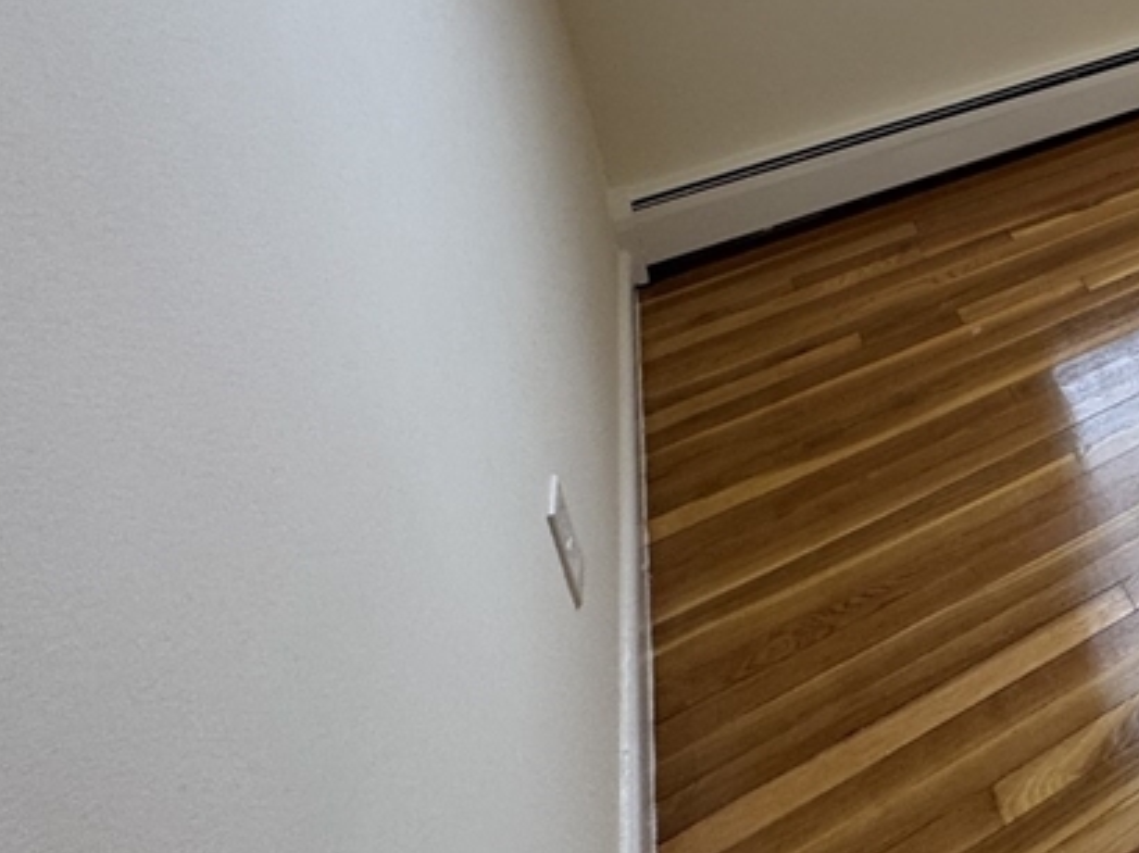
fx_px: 1151
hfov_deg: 38.4
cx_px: 1378
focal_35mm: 35
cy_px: -119
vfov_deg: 34.3
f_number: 2.2
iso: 125
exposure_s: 1/120
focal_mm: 2.22
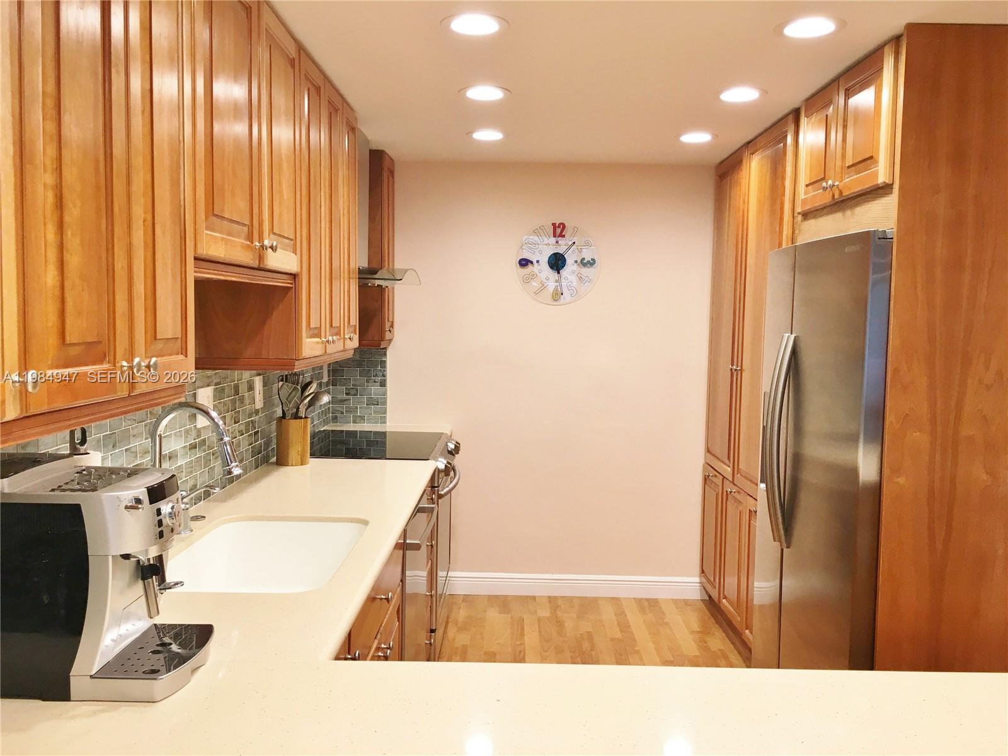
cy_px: 378
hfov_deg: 61.7
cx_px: 504
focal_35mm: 29
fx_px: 844
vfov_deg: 48.2
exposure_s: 1/30
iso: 32
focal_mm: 4.15
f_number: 2.2
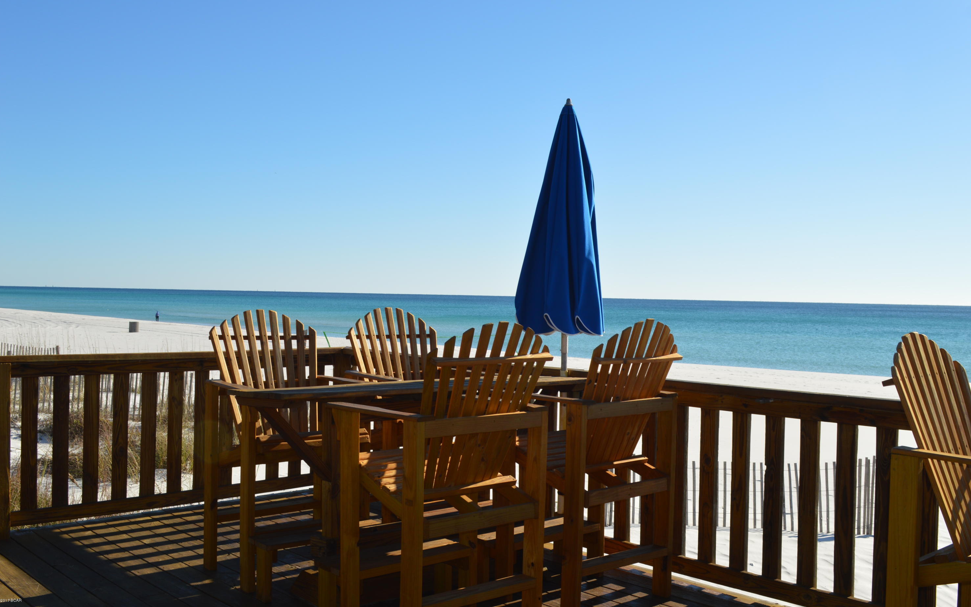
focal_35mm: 34
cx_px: 487
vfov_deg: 37.3
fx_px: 900
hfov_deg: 56.7
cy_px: 294
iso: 100
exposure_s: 1/200
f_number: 10
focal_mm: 22
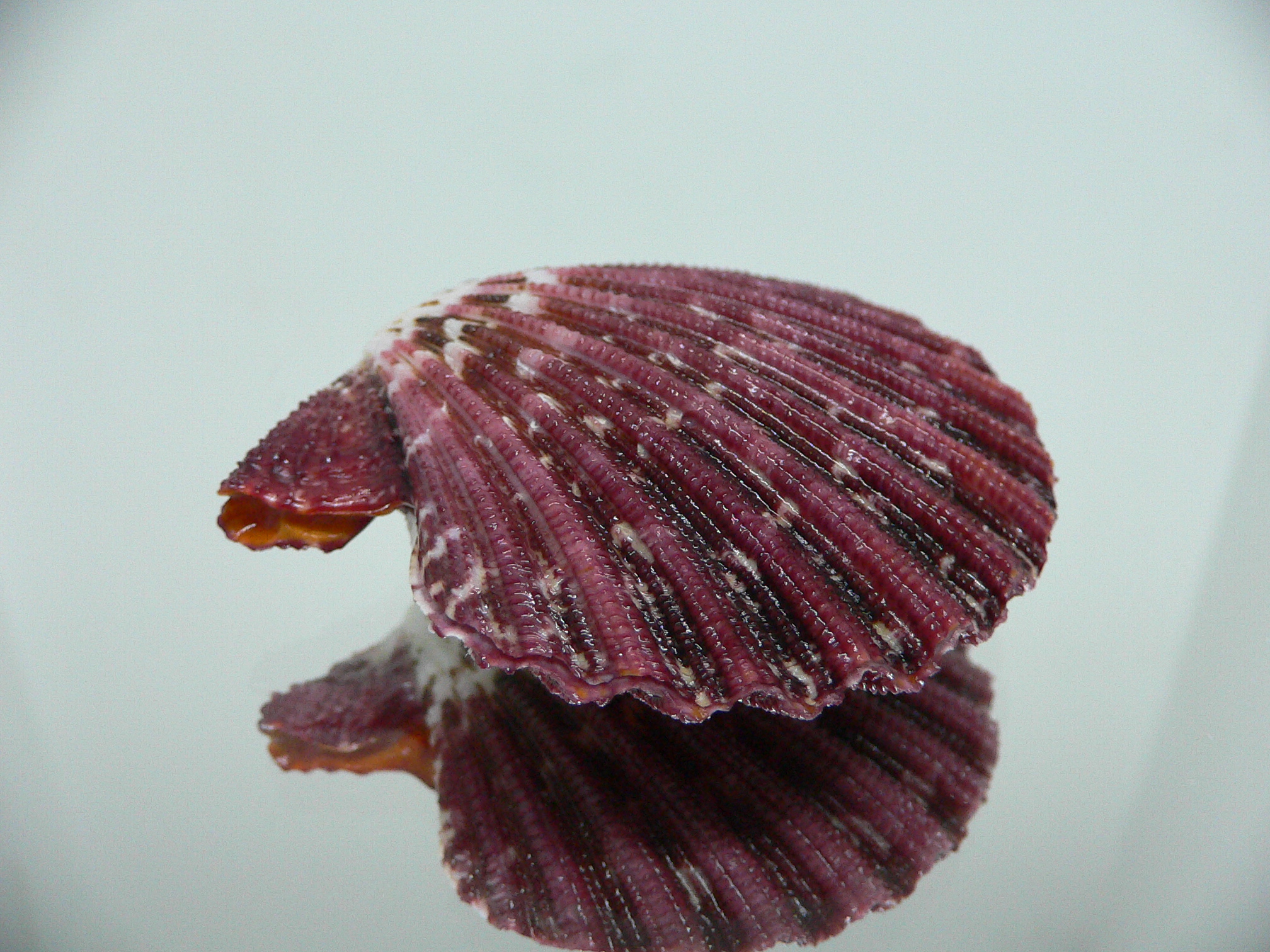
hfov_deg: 52.6
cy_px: 476
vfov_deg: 40.7
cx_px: 635
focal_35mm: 35
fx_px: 1284
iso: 200
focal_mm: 4.6
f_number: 2.8
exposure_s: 1/40
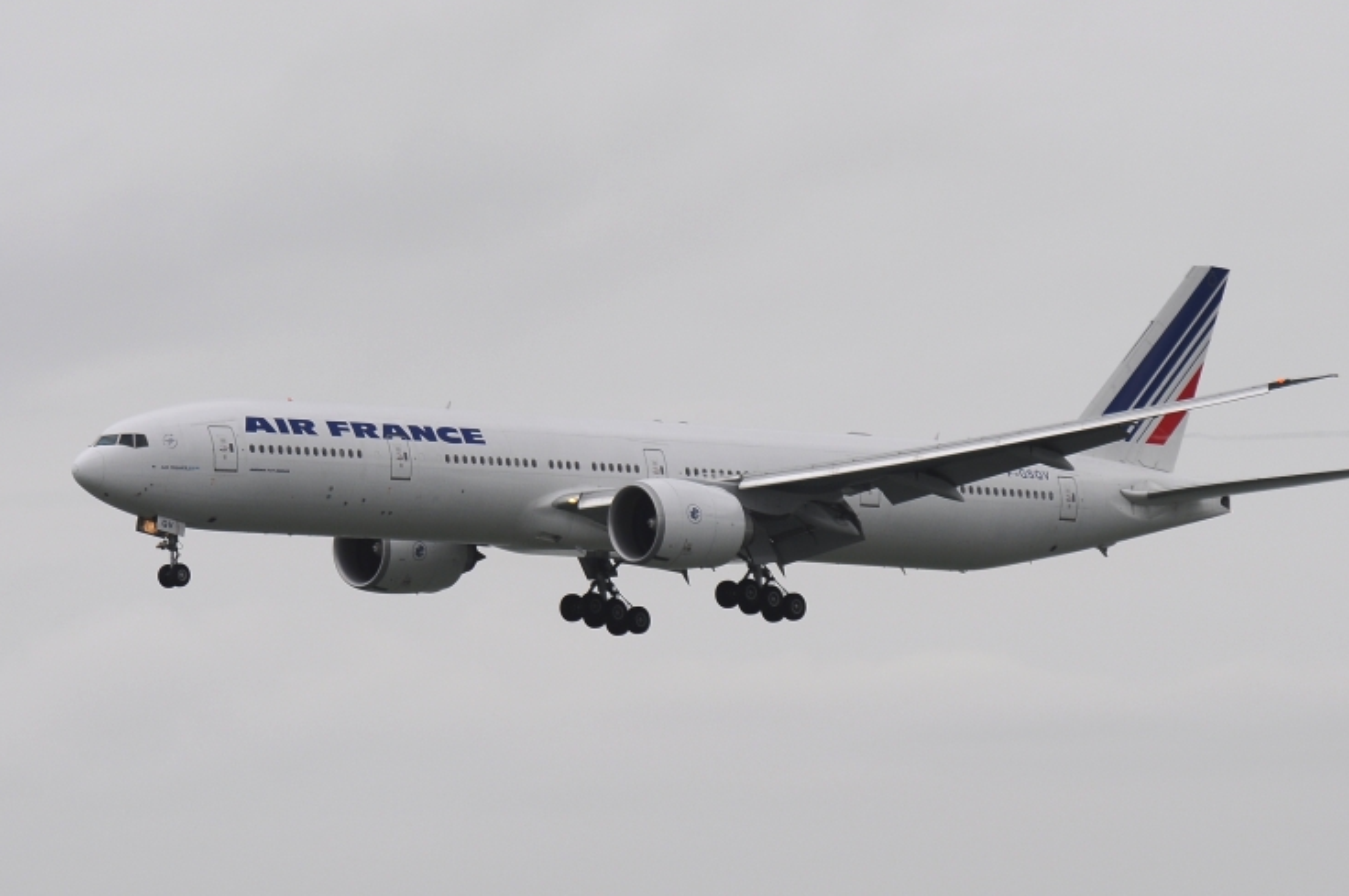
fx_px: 16469
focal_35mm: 440
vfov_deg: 3.1
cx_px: 720
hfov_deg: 4.7
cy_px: 470
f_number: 5.6
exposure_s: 1/500
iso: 200
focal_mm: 270
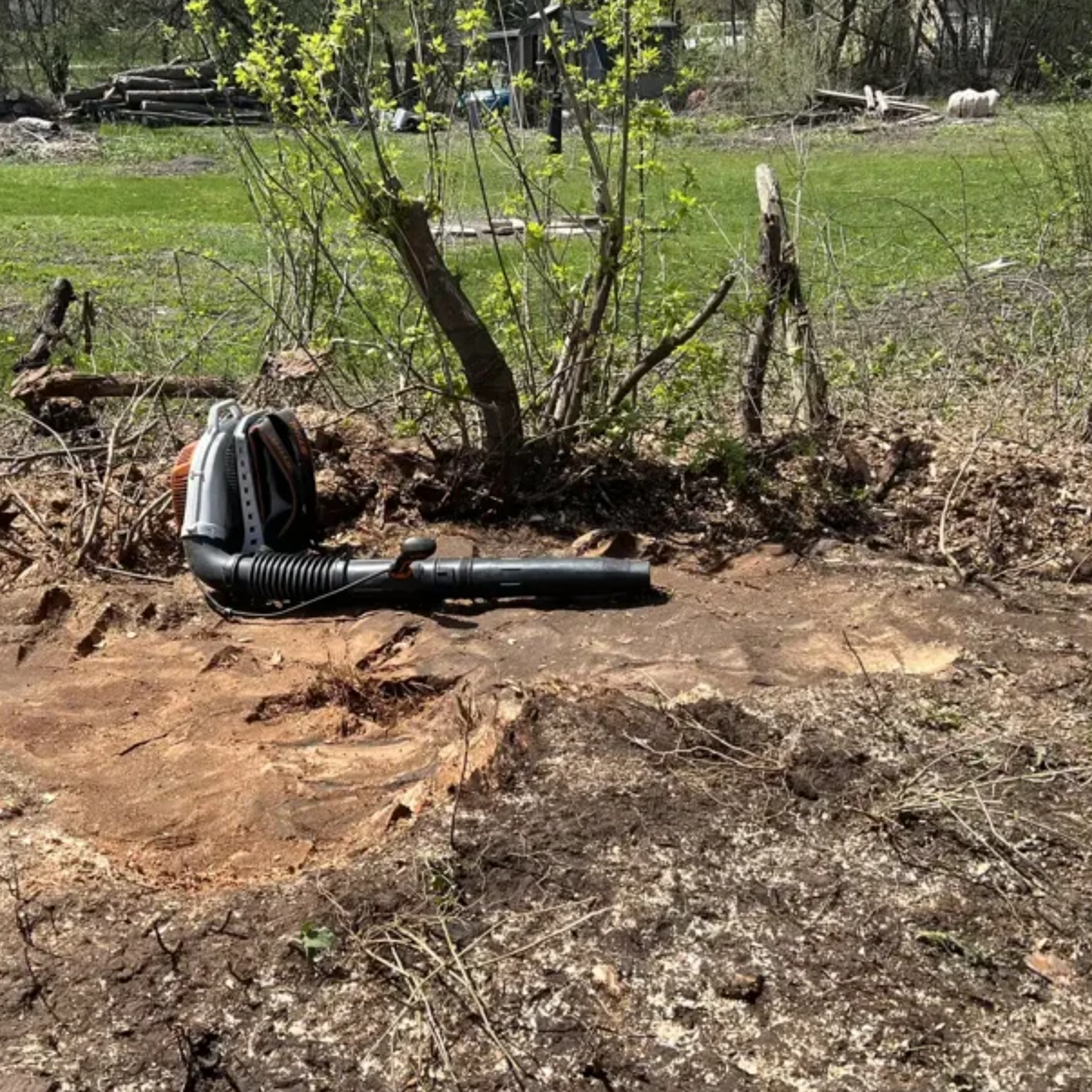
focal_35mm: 39
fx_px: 1392
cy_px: 473
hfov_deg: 42.5
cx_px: 402
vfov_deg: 42.7
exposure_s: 1/2762
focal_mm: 5.7
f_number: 1.5
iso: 50
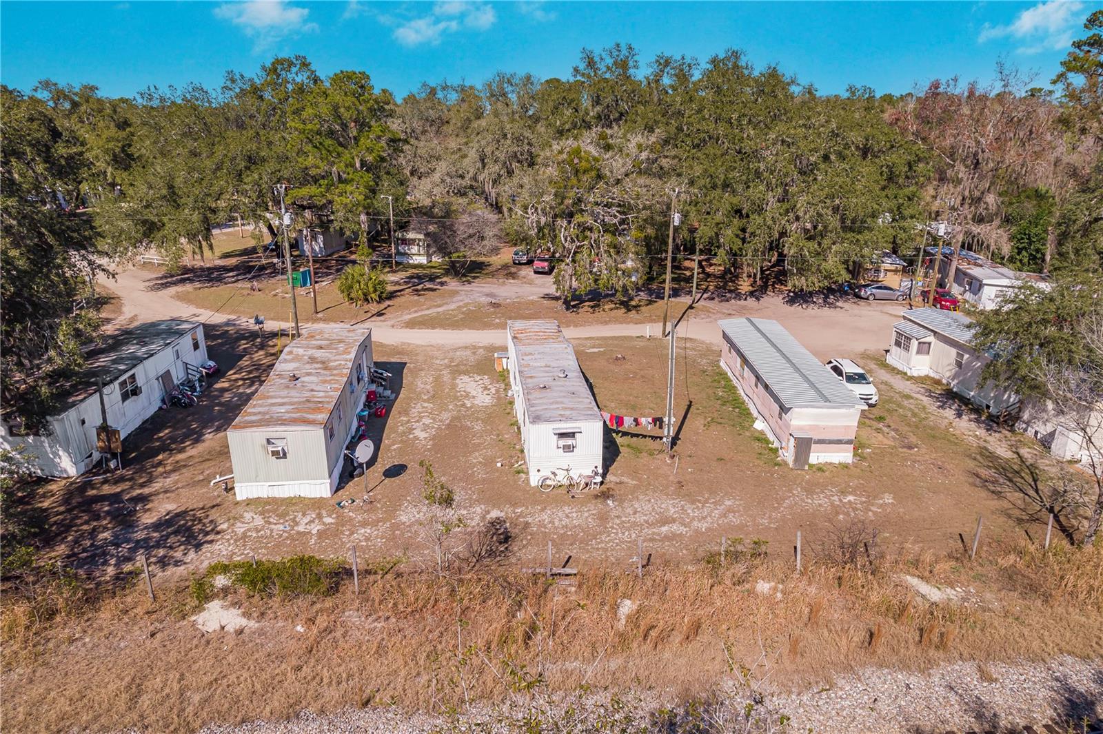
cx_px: 552
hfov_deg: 78.6
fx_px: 674
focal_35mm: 22
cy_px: 367
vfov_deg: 57.2
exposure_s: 1/160
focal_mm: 8.38
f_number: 2.8
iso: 100
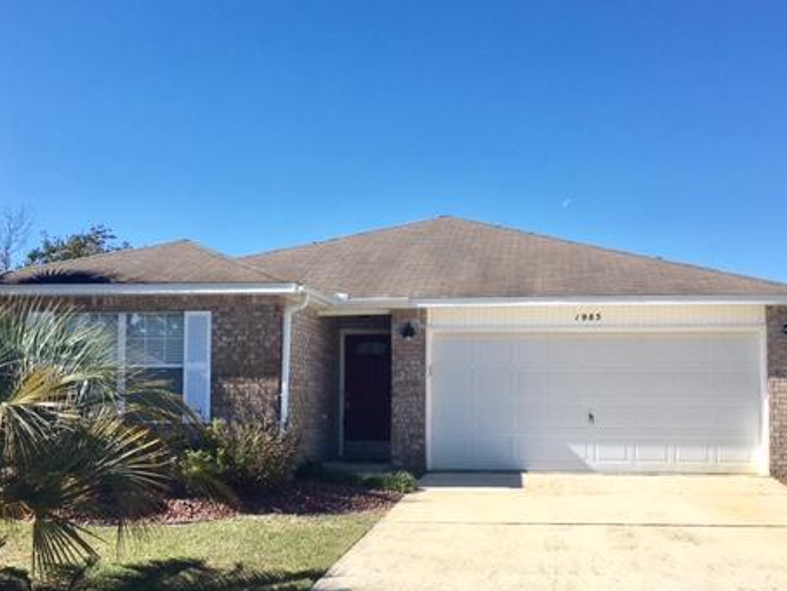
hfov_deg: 45.7
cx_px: 436
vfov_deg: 35.0
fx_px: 932
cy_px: 360
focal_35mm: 41
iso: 25
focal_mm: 4.15
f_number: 2.2
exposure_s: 1/2198
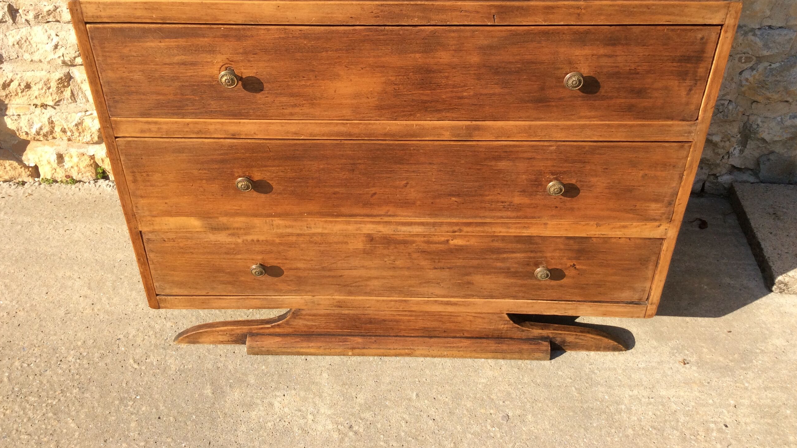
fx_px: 740
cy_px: 156
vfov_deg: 33.5
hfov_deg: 56.6
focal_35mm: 35
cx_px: 398
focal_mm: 3.3
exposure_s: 1/953
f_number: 2.4
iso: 32
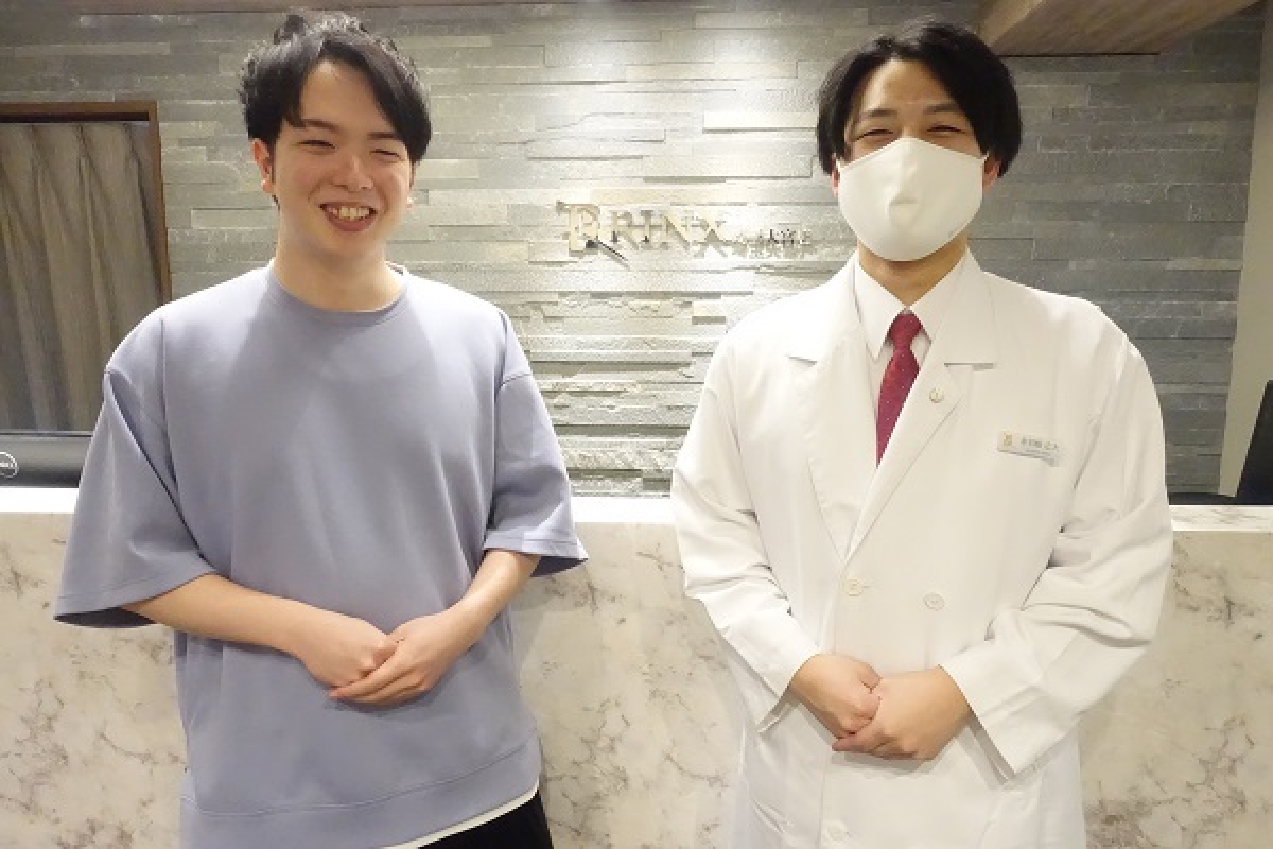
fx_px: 849
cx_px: 636
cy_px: 424
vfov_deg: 53.1
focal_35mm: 24
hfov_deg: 73.7
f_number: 9
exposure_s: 1/30
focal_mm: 8.8
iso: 6400
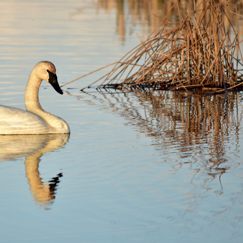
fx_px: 7783
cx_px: 48
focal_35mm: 980
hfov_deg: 1.8
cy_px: 120
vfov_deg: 1.8
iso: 800
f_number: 8
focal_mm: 450
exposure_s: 1/1250
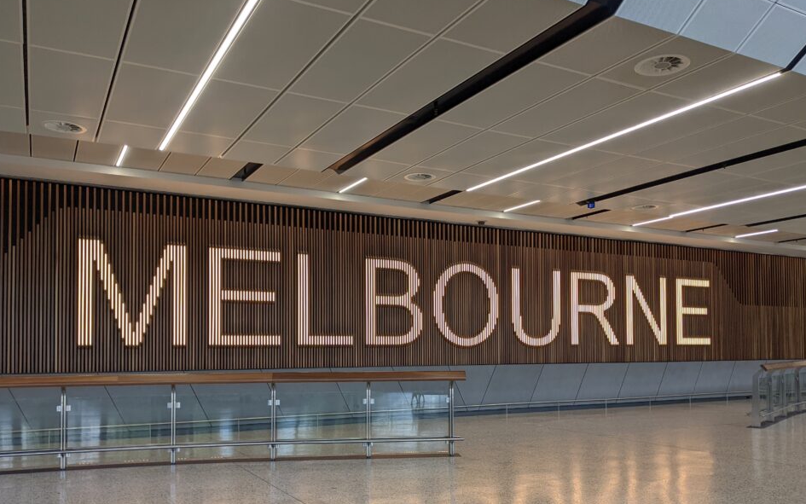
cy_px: 315
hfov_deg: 61.2
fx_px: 681
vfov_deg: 40.3
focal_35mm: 31
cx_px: 417
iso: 182
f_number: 1.73
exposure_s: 1/939
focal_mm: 4.38
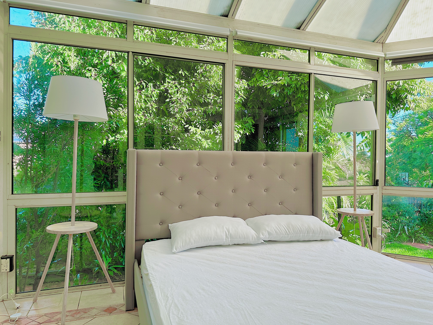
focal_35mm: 24
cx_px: 216
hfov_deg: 71.6
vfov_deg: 56.8
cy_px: 162
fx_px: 300
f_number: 1.78
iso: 80
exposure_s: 1/424
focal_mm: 6.86
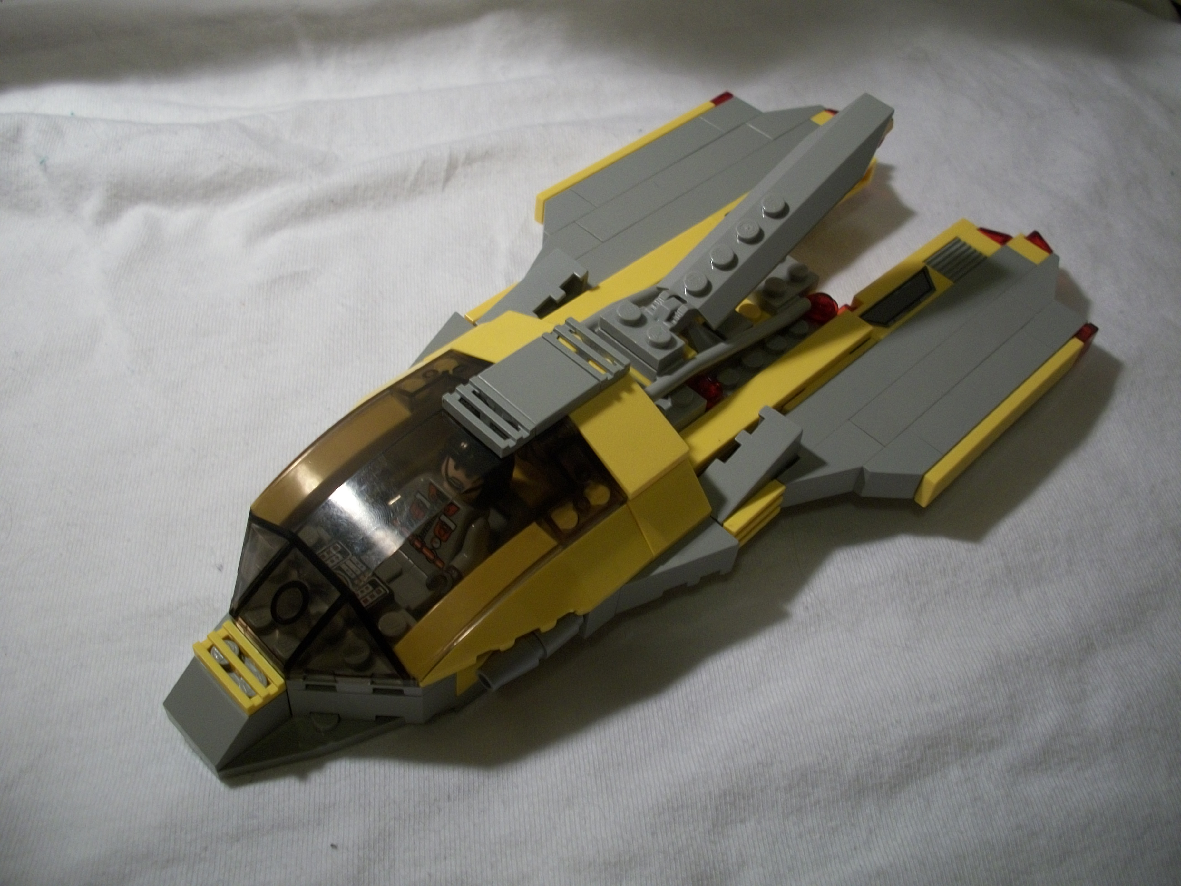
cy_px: 443
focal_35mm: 35
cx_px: 590
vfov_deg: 40.7
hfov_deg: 52.6
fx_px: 1194
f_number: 3.1
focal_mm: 6.3
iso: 140
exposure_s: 1/30
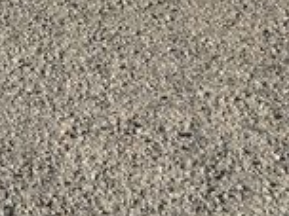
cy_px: -572
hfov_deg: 9.6
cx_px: -422
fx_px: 1511
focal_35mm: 181
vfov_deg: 6.8
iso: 12
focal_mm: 6.3
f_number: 1.7
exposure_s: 1/501
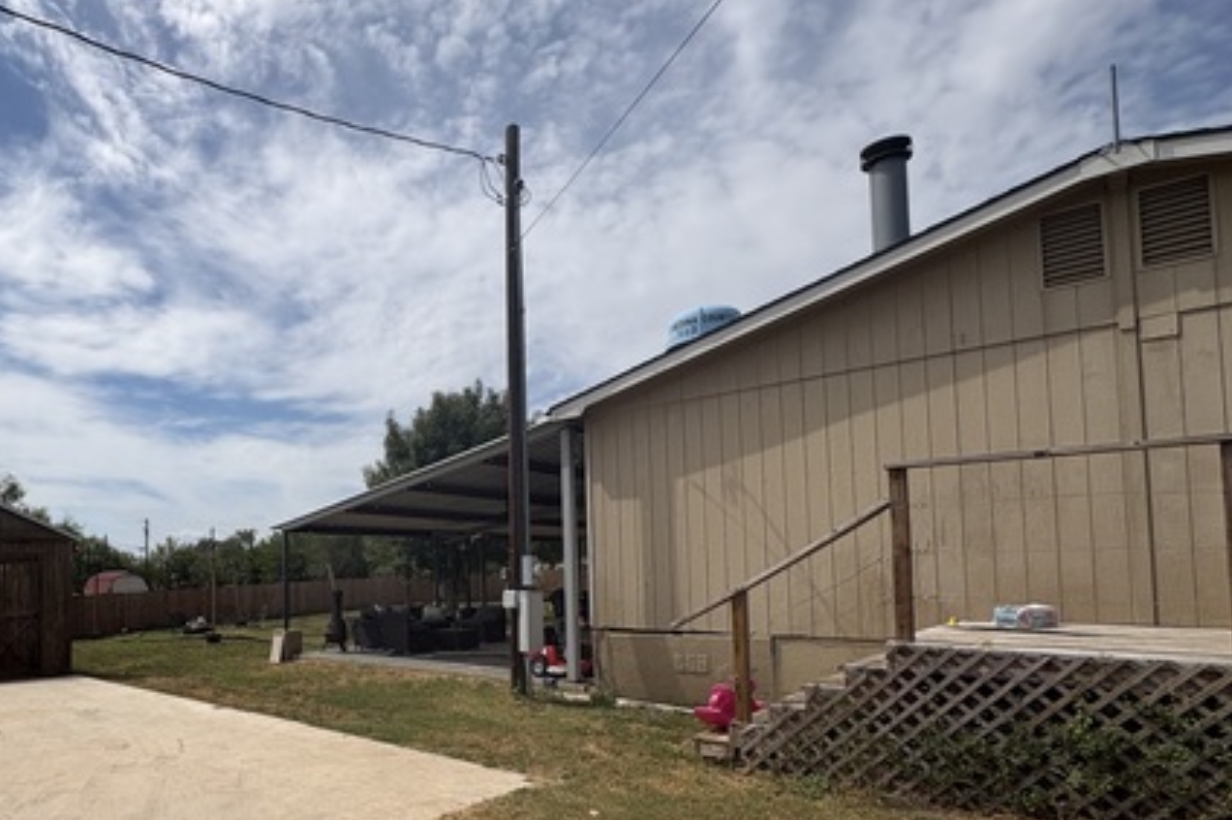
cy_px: 538
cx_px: 352
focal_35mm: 22
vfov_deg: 56.1
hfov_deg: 74.5
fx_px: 752
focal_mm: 2.22
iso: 50
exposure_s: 1/4630
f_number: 2.2
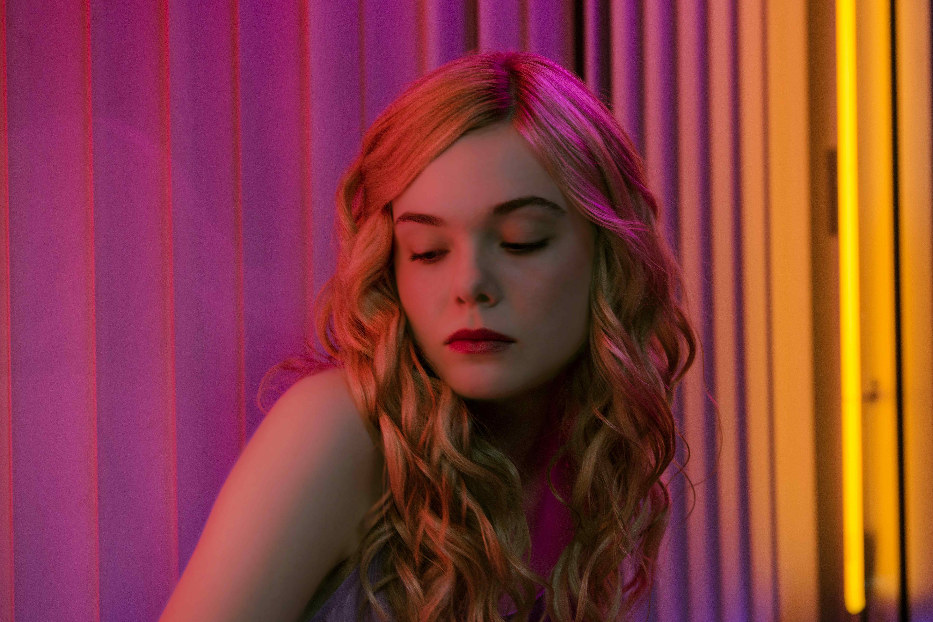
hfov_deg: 28.5
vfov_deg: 19.2
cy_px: 309
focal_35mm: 71
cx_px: 461
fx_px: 1840
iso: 800
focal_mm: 70
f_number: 4
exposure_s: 1/125
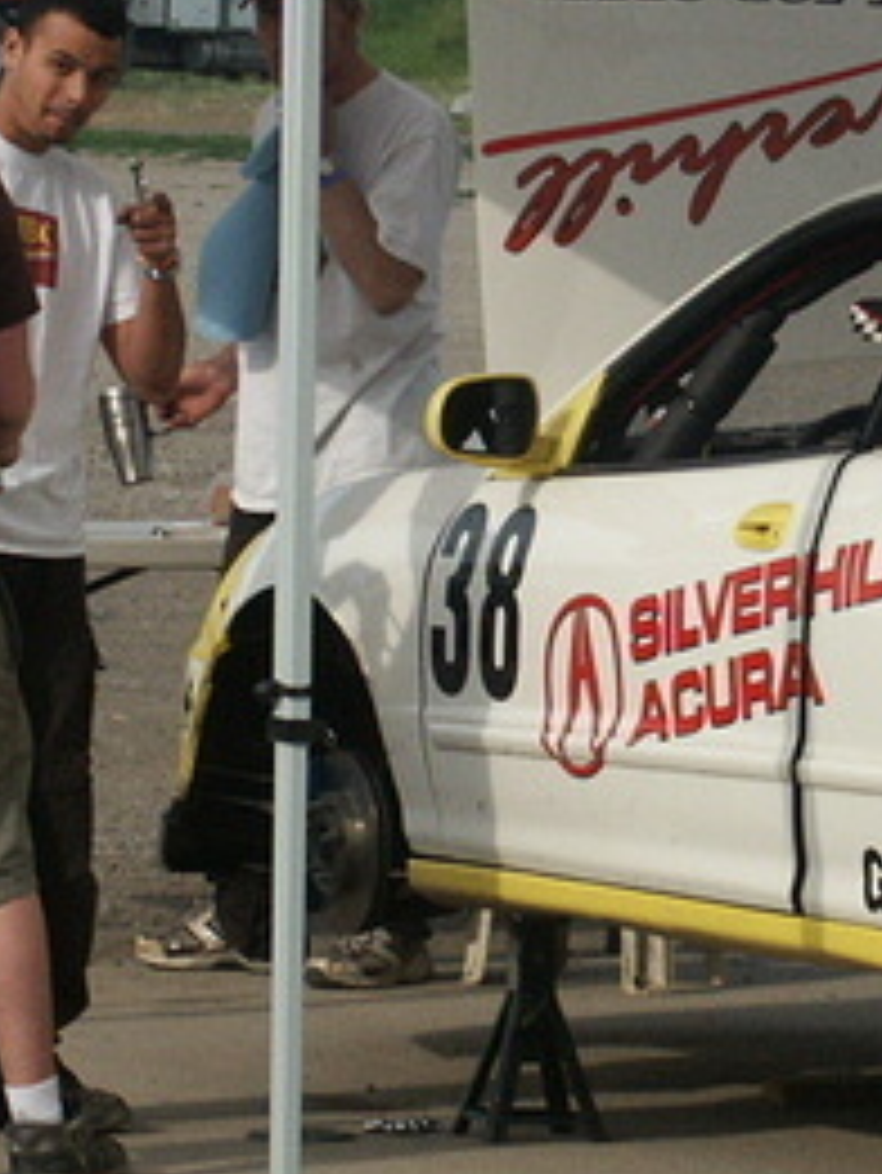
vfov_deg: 5.7
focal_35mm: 349
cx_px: 742
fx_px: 11847
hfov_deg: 4.3
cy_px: 454
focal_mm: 28.35
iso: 100
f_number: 5.6
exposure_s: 1/500
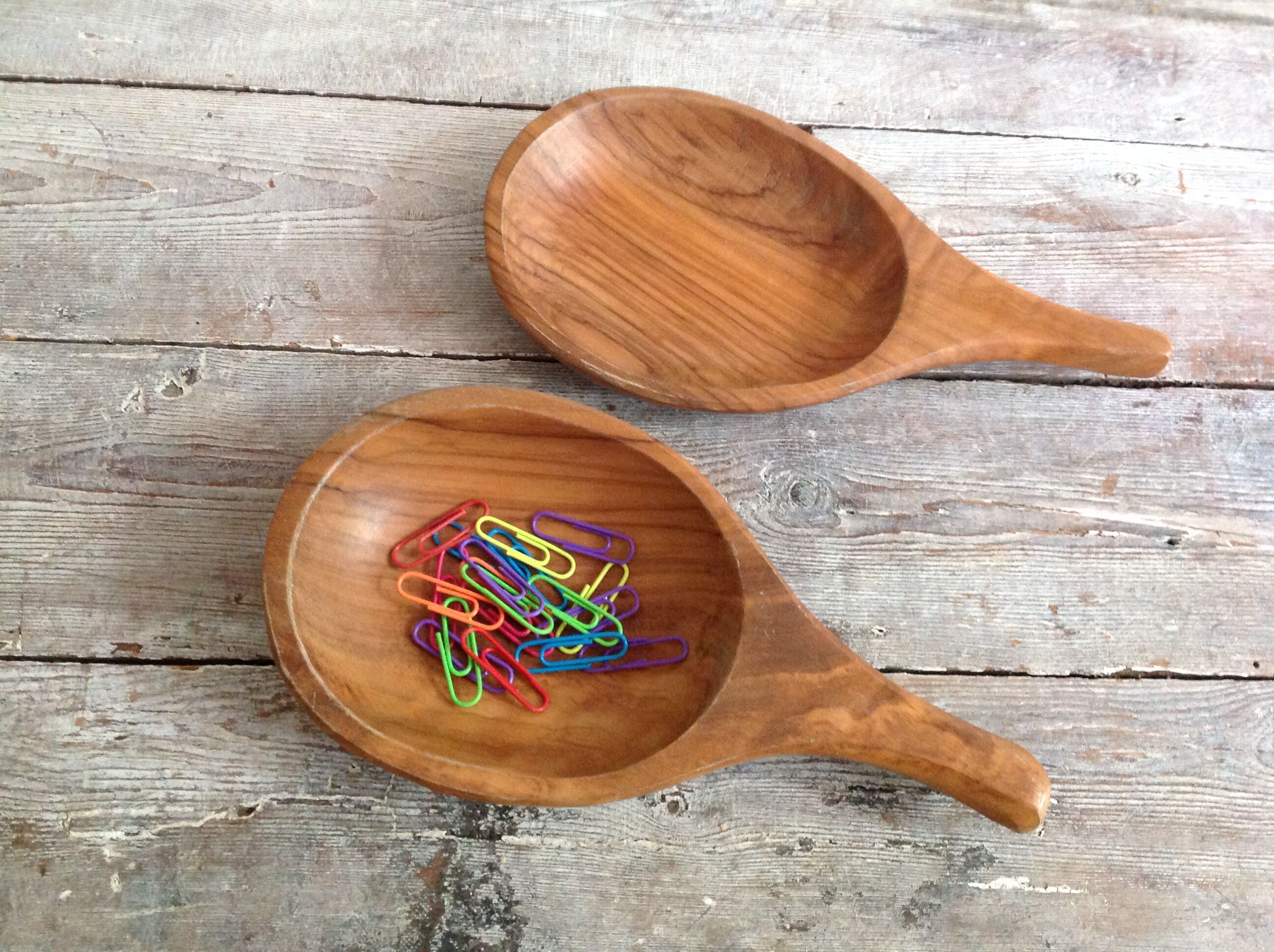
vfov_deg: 40.6
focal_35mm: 35
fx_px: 1286
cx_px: 637
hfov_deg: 52.7
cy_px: 476
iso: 320
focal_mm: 4.28
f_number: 2.4
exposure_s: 1/15
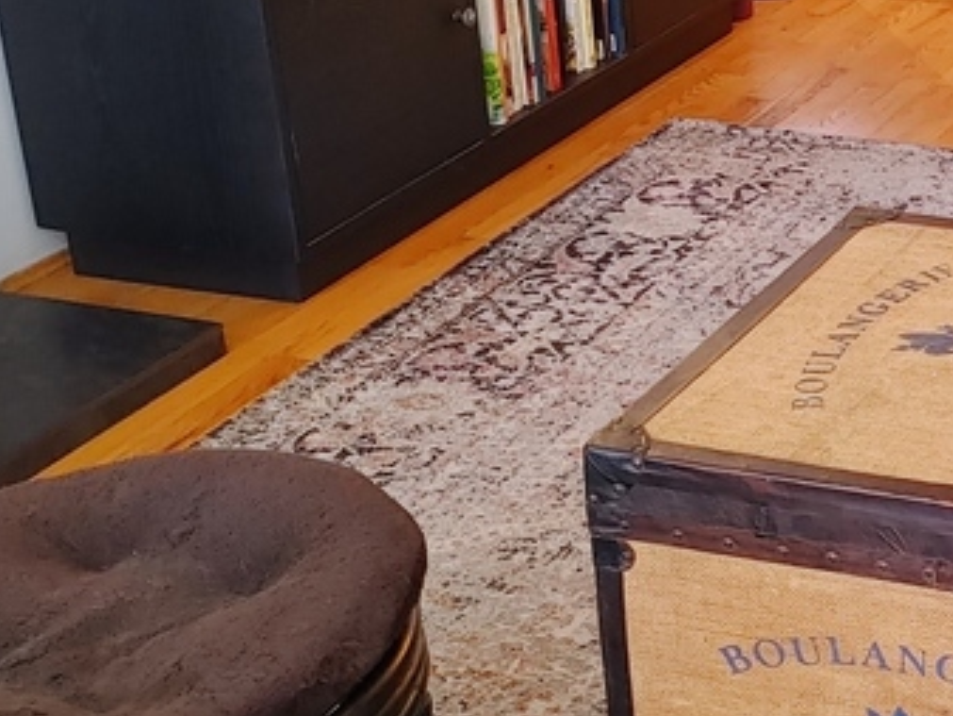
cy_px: 195
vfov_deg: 18.6
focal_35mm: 79
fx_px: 2176
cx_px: 1332
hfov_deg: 21.6
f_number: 1.8
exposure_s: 1/40
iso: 450
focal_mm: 4.81
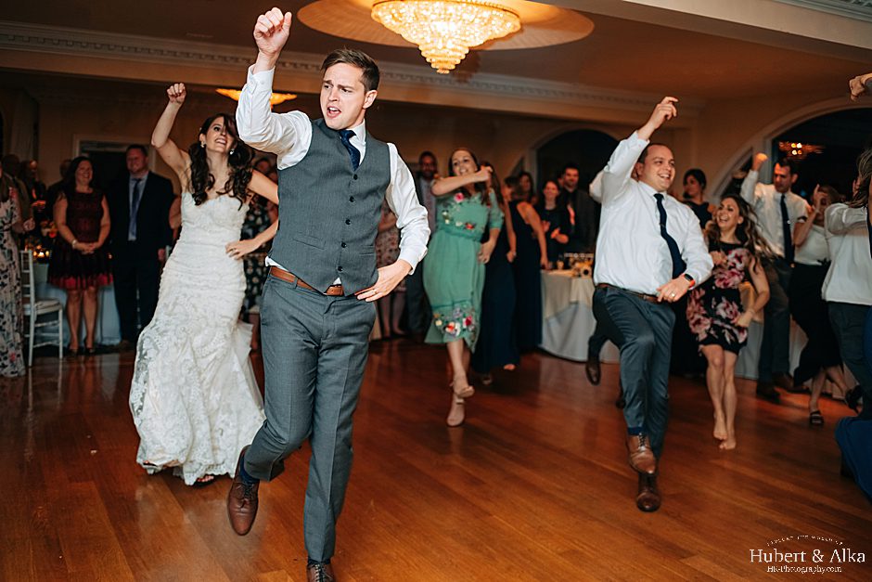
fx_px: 848
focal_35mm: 35
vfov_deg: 37.9
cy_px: 291
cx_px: 436
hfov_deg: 54.4
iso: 400
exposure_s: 1/125
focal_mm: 35
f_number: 1.8
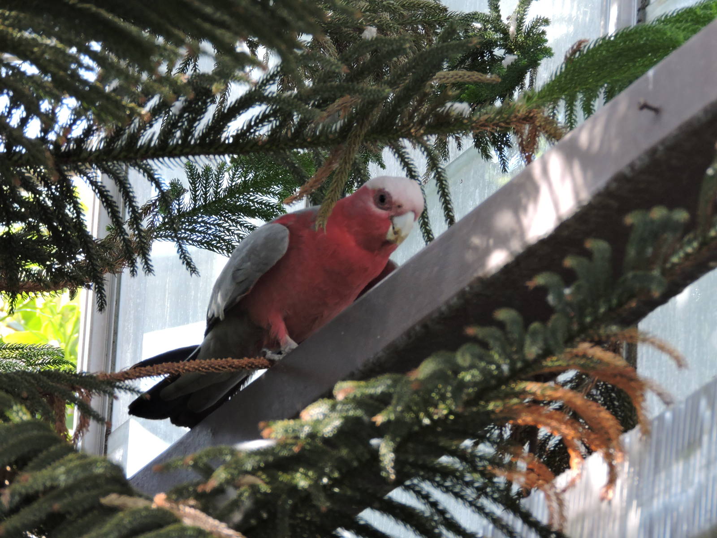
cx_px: 358
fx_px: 5178
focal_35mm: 250
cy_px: 269
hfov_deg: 7.9
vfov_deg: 5.9
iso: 400
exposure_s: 1/125
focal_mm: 44.6
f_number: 4.7
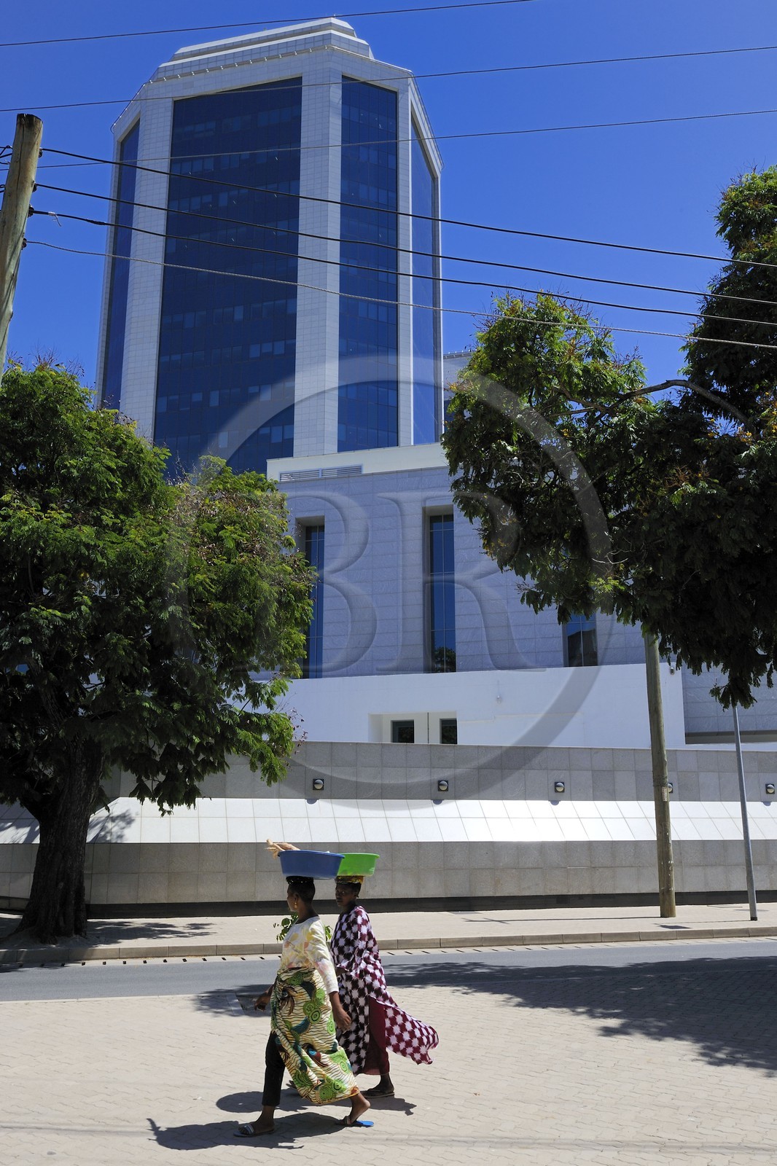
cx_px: 388
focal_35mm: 31
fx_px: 1004
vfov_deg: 60.3
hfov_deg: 42.3
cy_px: 583
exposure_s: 1/200
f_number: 14
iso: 200
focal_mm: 31
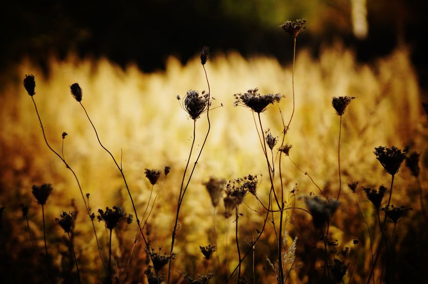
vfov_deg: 4.6
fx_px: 3561
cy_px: 142
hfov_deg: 6.9
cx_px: 214
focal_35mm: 300
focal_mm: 200
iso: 800
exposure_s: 1/2500
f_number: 5.6
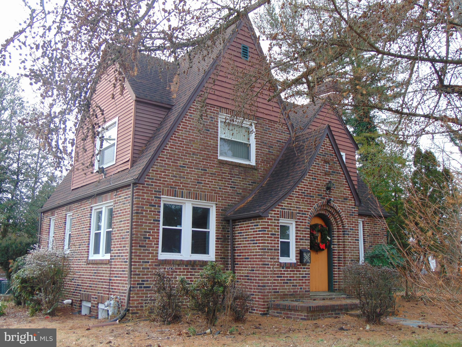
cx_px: 231
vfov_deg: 40.7
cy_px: 174
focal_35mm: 35
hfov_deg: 52.6
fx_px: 467
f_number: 3.2
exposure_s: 1/200
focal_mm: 6.3
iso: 80
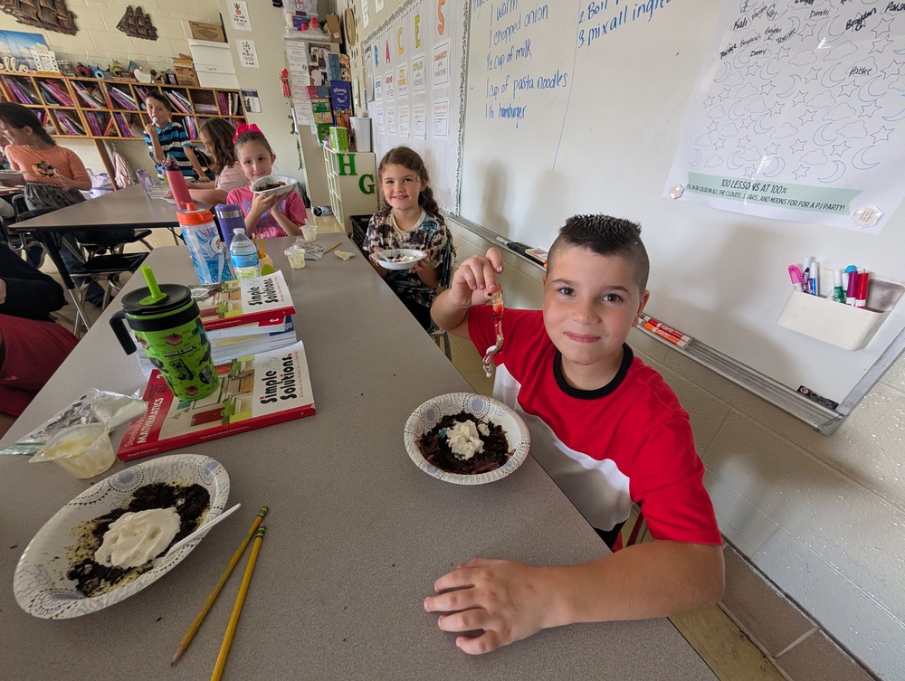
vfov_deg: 94.6
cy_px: 340
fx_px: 314
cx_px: 452
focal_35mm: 12
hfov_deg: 110.5
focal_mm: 2.02
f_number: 1.7
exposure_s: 1/56.7
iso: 421
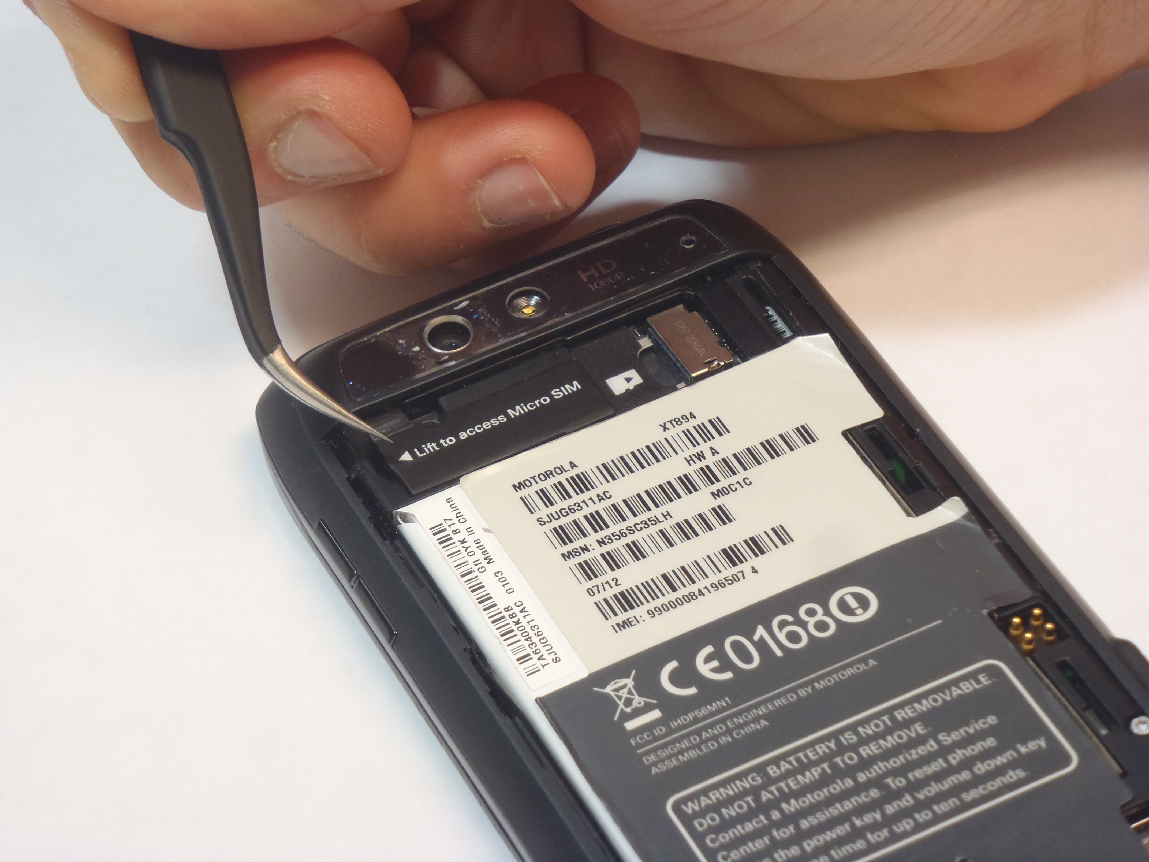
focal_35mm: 140
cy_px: 431
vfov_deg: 10.6
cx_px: 574
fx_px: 4647
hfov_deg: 14.1
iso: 200
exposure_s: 1/10
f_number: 5.9
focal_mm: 25
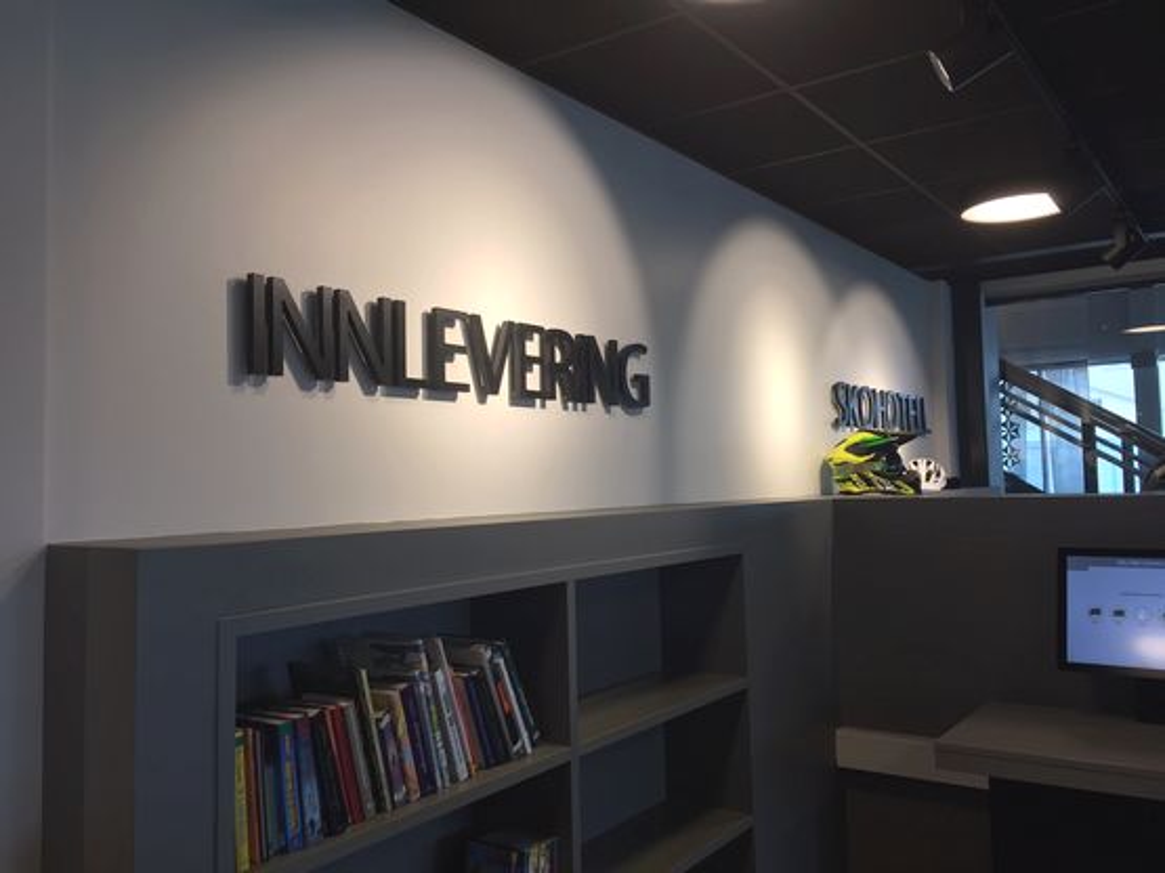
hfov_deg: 61.7
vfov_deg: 48.2
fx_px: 976
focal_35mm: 29
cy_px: 436
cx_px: 582
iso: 32
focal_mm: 4.15
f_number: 2.2
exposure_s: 1/50
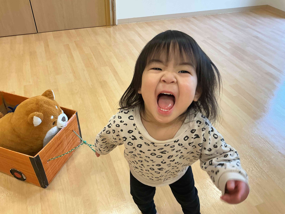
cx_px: 142
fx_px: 239
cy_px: 107
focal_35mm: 29
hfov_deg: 61.7
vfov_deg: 48.2
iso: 64
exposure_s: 1/120
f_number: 1.8
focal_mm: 3
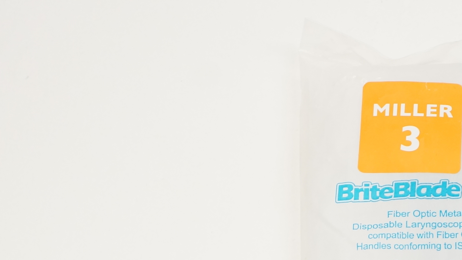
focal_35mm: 114
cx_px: 428
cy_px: 384
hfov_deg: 18.4
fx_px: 1401
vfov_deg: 10.3
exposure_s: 1/100
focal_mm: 27
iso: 800
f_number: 7.1
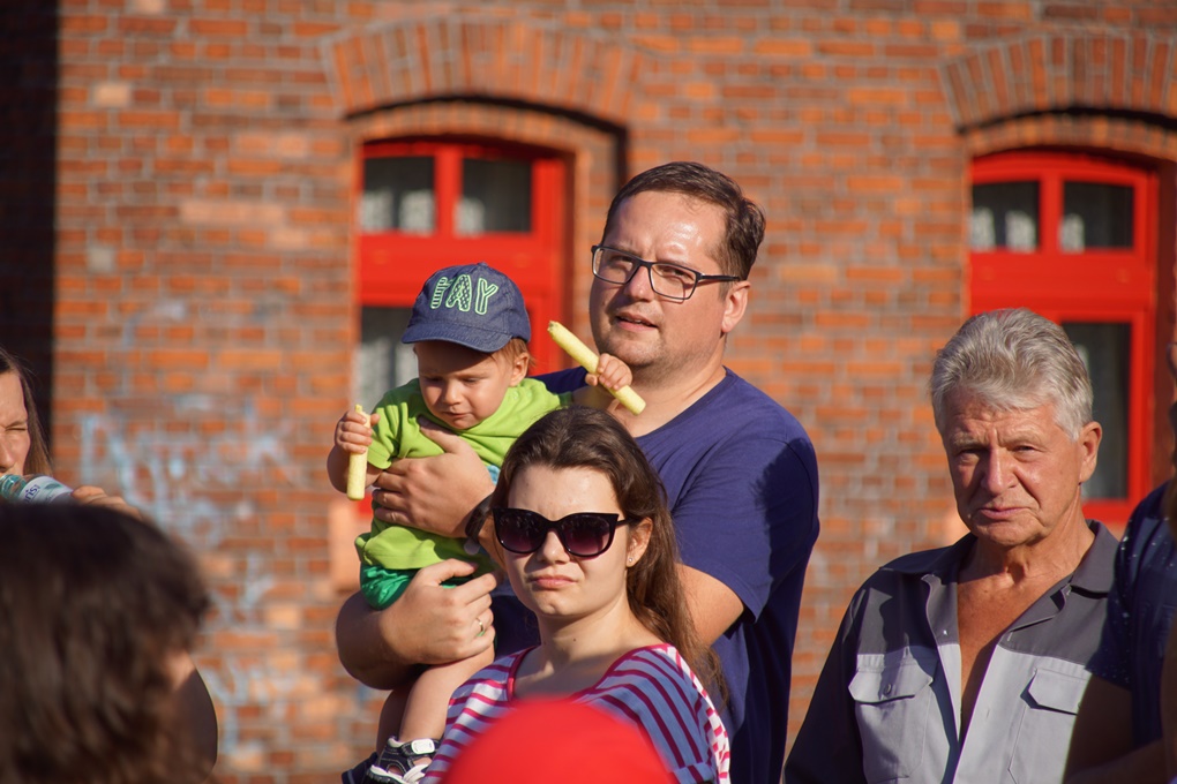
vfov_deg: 4.6
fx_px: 9808
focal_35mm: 300
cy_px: 392
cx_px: 588
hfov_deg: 6.9
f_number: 6.3
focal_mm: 200
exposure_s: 1/400
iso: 100
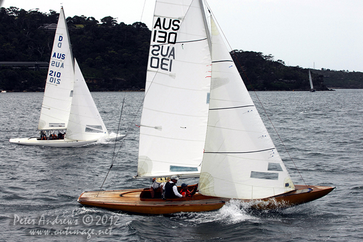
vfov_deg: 13.0
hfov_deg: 19.5
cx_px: 182
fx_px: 1058
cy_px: 121
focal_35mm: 105
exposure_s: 1/800
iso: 400
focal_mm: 70
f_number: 9.5
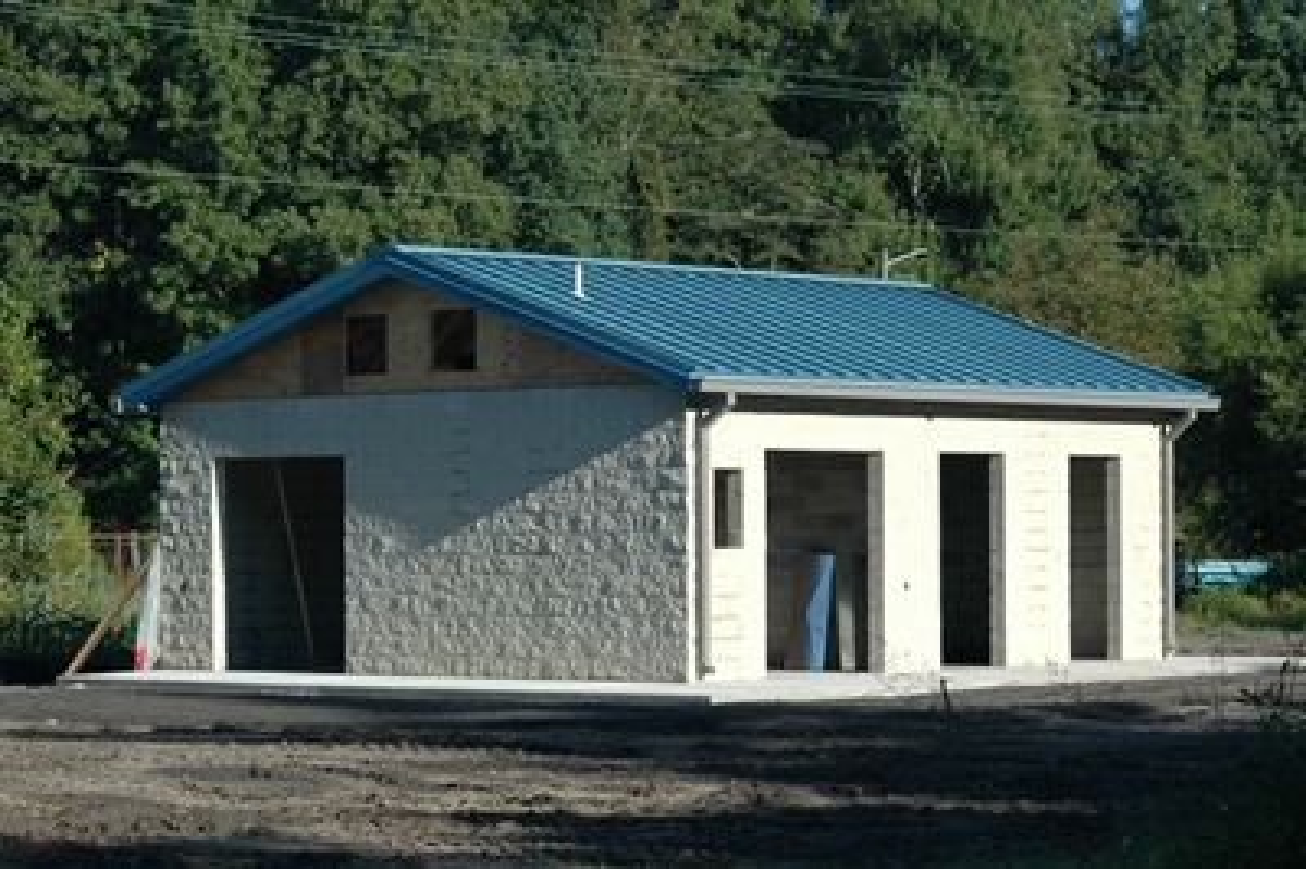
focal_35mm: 105
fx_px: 3806
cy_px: 434
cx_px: 653
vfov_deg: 13.0
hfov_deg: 19.5
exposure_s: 1/500
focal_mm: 70
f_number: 7.1
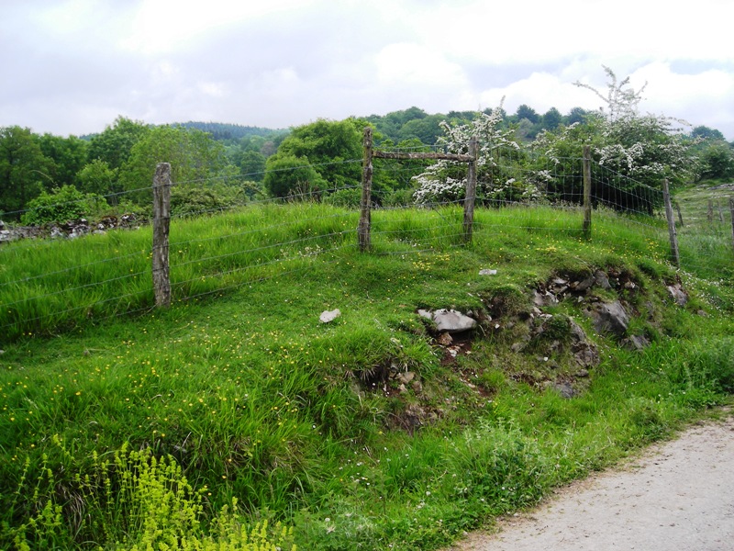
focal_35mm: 38
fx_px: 806
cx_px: 367
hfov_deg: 49.0
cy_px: 276
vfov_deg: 37.7
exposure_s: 1/342
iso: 50
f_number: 3.2
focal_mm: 6.3
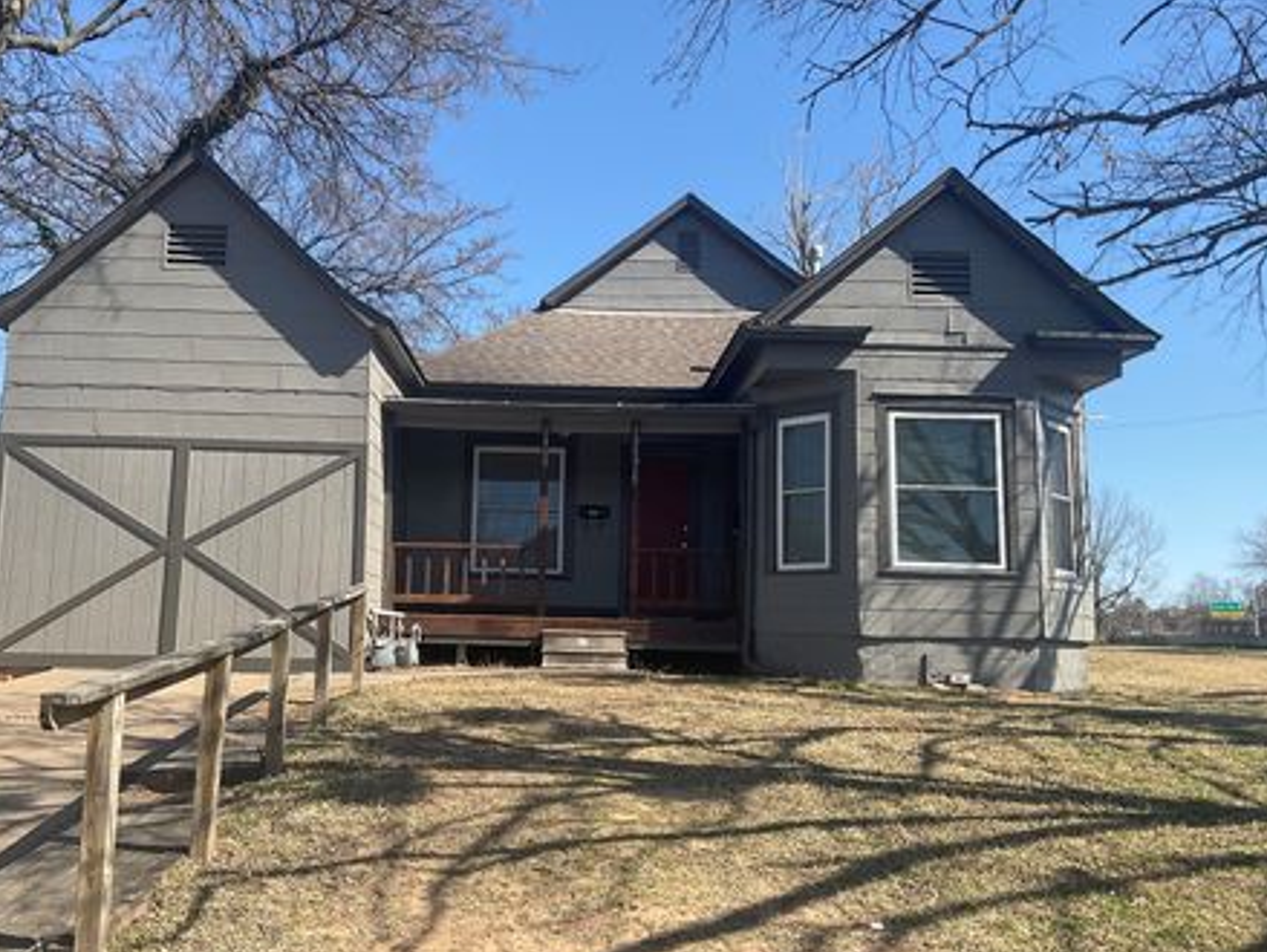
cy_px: 466
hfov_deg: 55.2
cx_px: 577
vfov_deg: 43.0
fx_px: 1209
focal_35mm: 33
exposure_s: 1/1221
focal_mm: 3
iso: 16
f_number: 1.8
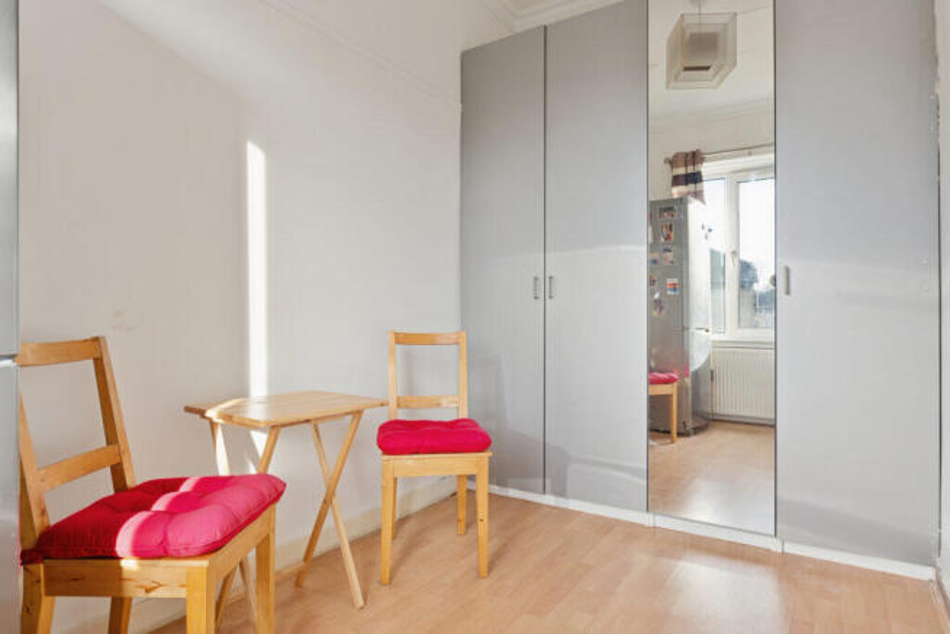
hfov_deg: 81.2
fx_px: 554
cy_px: 317
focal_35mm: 21
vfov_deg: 59.5
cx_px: 475
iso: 800
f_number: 8
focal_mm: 14
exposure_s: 1/125
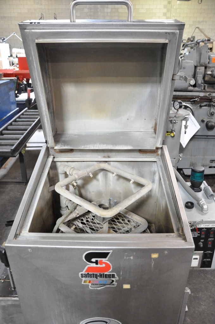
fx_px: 243
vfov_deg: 67.4
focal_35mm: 27
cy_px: 162
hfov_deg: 47.8
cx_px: 108
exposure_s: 1/30
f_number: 3.5
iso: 3200
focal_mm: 18
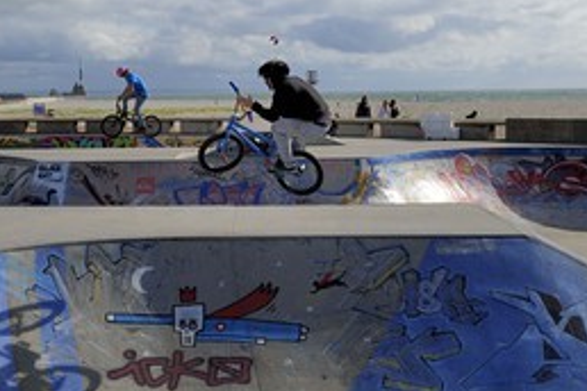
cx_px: 200
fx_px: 848
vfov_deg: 25.8
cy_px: 114
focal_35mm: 52
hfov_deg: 37.8
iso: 200
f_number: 9
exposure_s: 1/500
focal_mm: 32
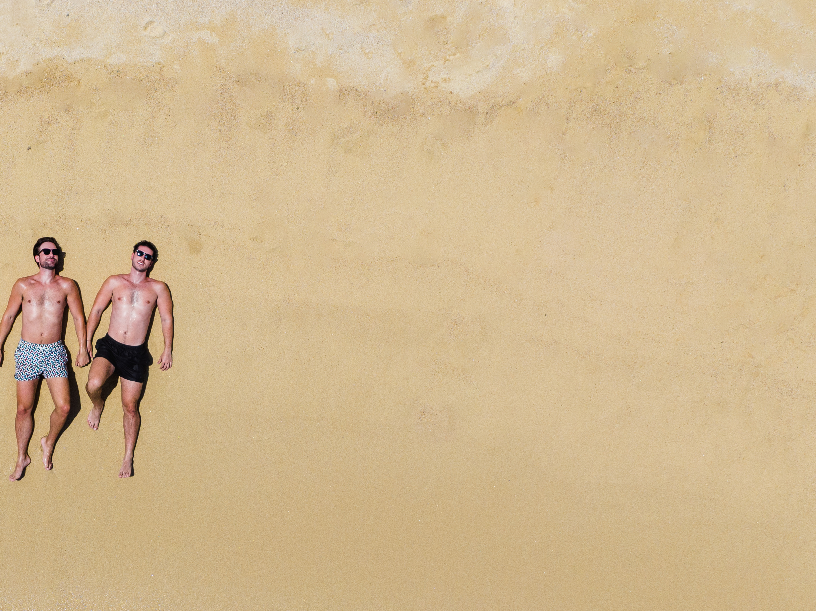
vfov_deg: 27.8
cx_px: 141
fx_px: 1225
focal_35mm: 52
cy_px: 412
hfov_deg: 35.4
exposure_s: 1/320
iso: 100
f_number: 2.8
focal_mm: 12.29
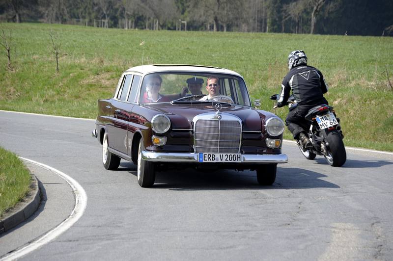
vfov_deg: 9.1
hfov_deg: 13.7
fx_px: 1636
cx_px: 196
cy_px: 130
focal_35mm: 150
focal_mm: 150
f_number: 8
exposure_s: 1/320
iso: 200
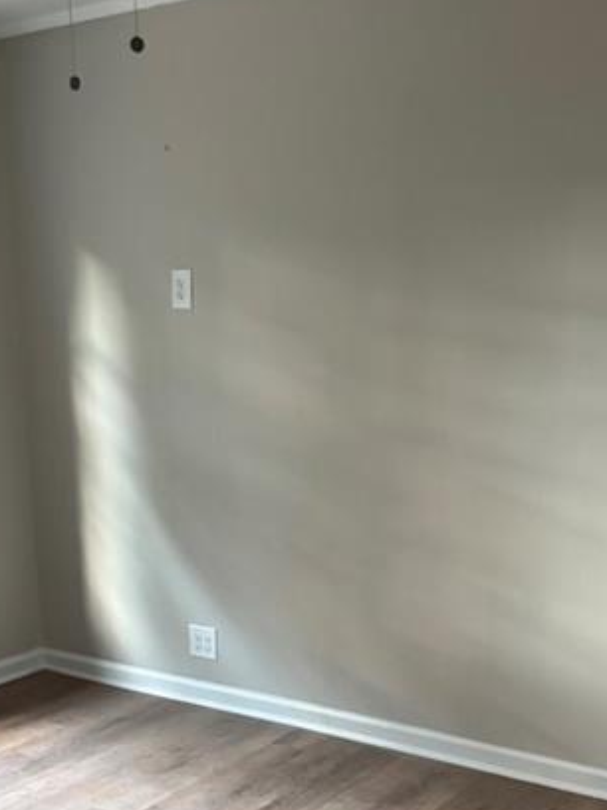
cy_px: 649
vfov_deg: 37.5
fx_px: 1146
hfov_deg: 29.6
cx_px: 260
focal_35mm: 49
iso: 250
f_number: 1.6
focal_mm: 5.96
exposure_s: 1/60
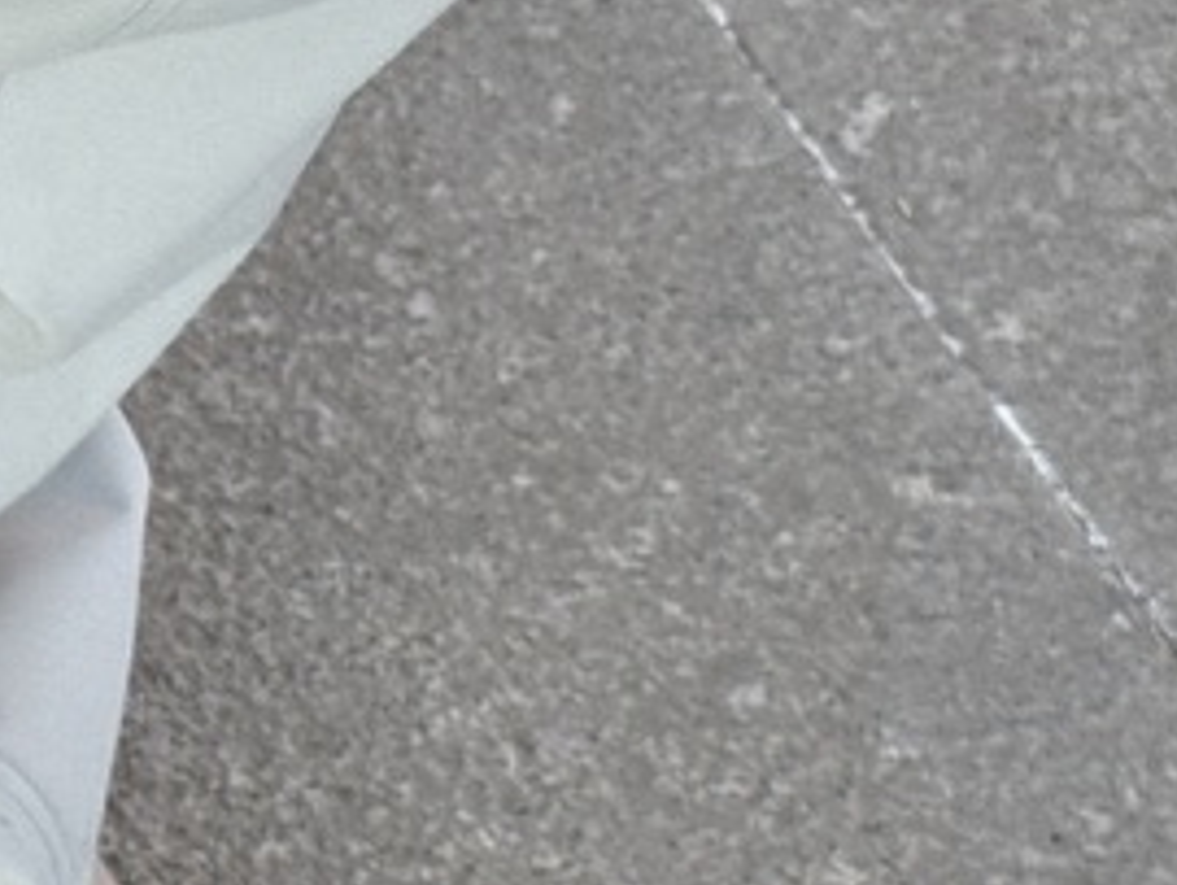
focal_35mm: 182
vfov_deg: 8.2
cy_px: 593
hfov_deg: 10.2
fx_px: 6194
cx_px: -963
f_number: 1.78
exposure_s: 1/121
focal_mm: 6.76
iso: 80
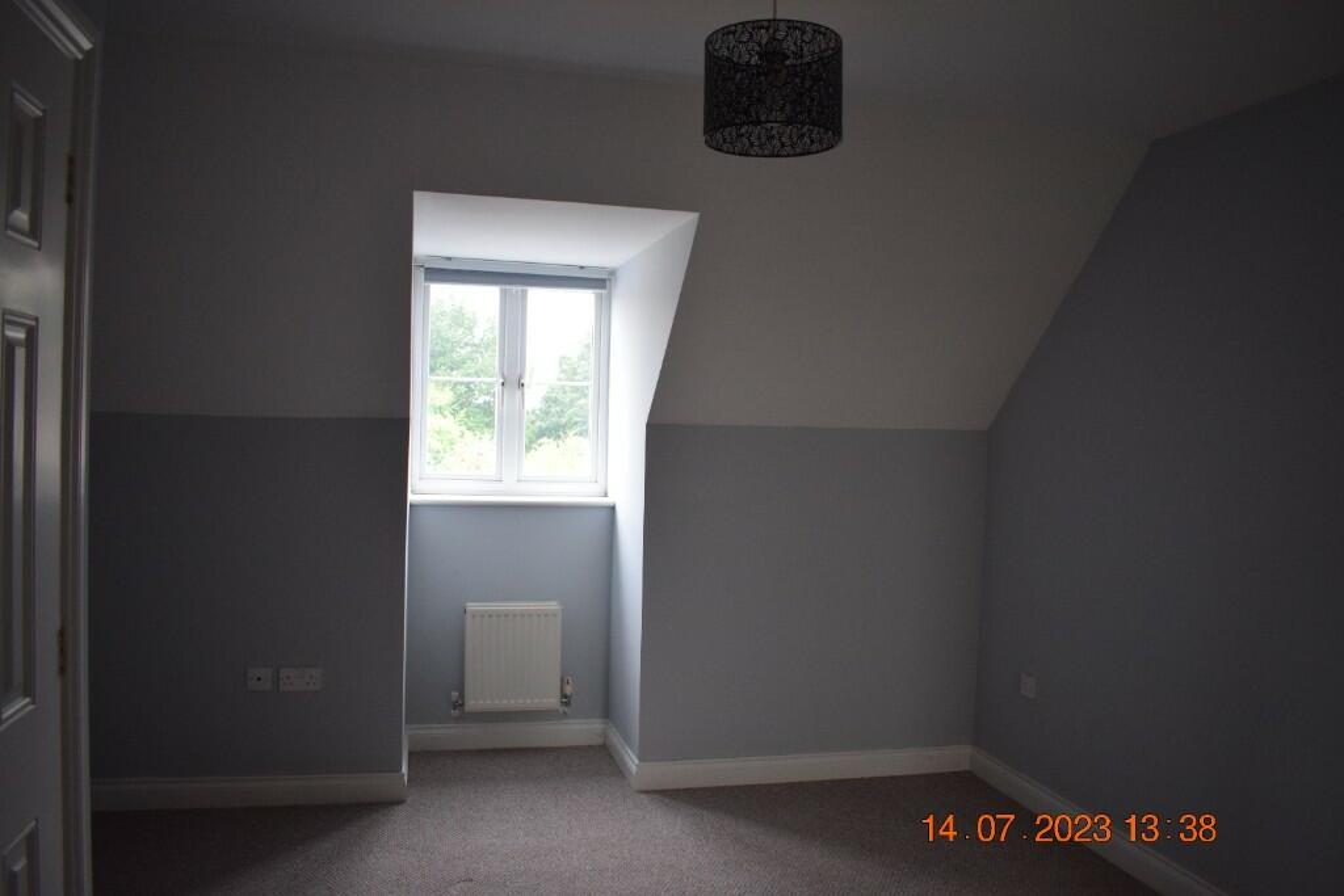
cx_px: 672
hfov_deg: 67.4
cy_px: 448
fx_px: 1008
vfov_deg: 47.9
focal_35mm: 27
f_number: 4
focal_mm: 18
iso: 720
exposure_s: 1/60
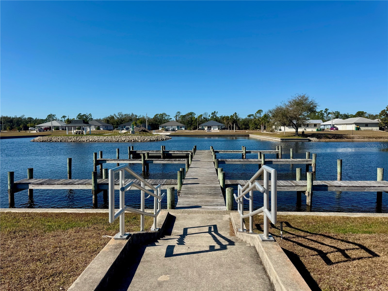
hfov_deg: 71.6
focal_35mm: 24
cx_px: 194
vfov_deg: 56.8
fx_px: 269
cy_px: 146
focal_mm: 6.76
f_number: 1.78
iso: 80
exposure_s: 1/5348
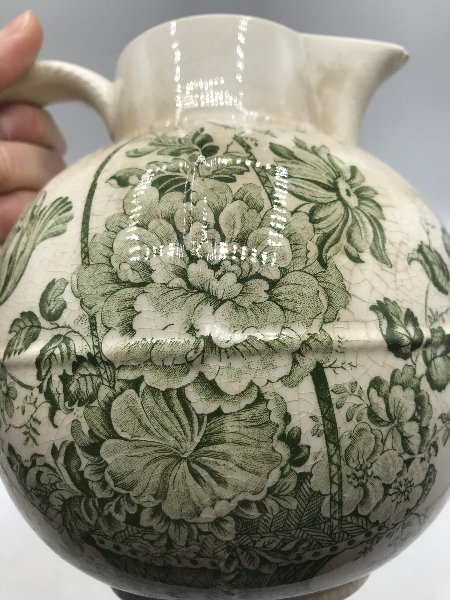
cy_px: 300
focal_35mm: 28
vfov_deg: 63.4
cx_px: 225
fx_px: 485
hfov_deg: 49.7
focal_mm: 3.99
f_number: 1.8
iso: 20
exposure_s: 1/958
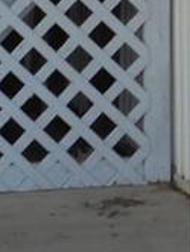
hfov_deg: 5.6
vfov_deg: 7.5
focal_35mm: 259
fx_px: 1891
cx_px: -245
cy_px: -169
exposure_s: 1/125
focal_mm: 10.1
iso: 100
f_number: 5.2
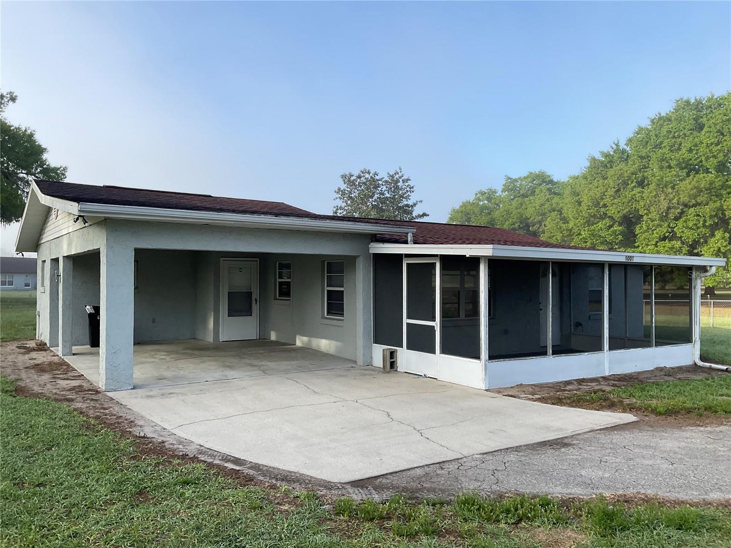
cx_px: 366
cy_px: 274
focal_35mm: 29
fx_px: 612
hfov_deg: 61.7
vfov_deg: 48.2
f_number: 1.8
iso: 16
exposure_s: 1/929
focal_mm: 3
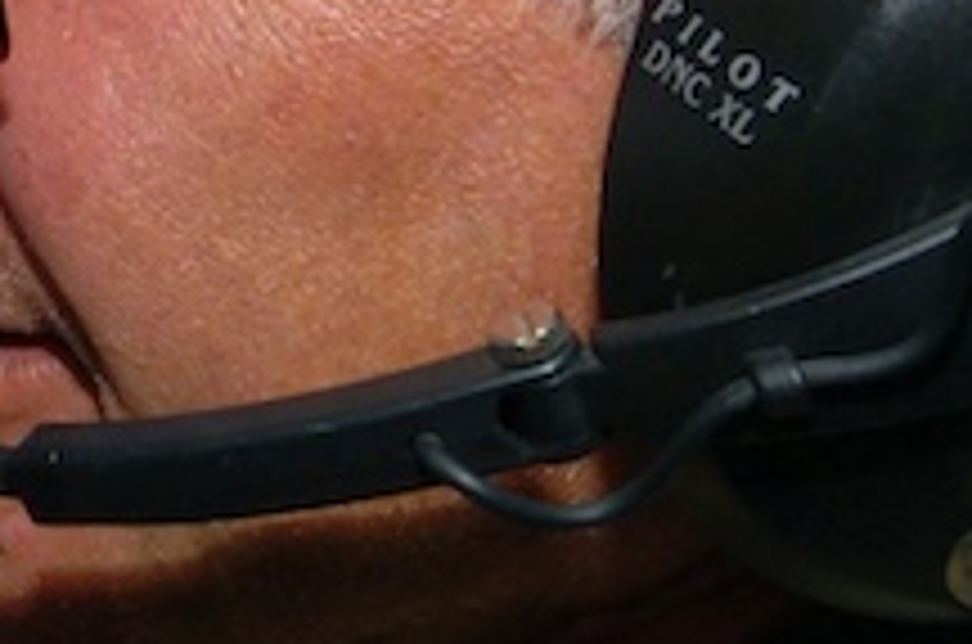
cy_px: 234
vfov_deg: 9.6
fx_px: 3826
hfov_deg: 14.1
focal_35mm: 142
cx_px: -130
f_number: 9.5
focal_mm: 20
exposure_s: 1/250
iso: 200
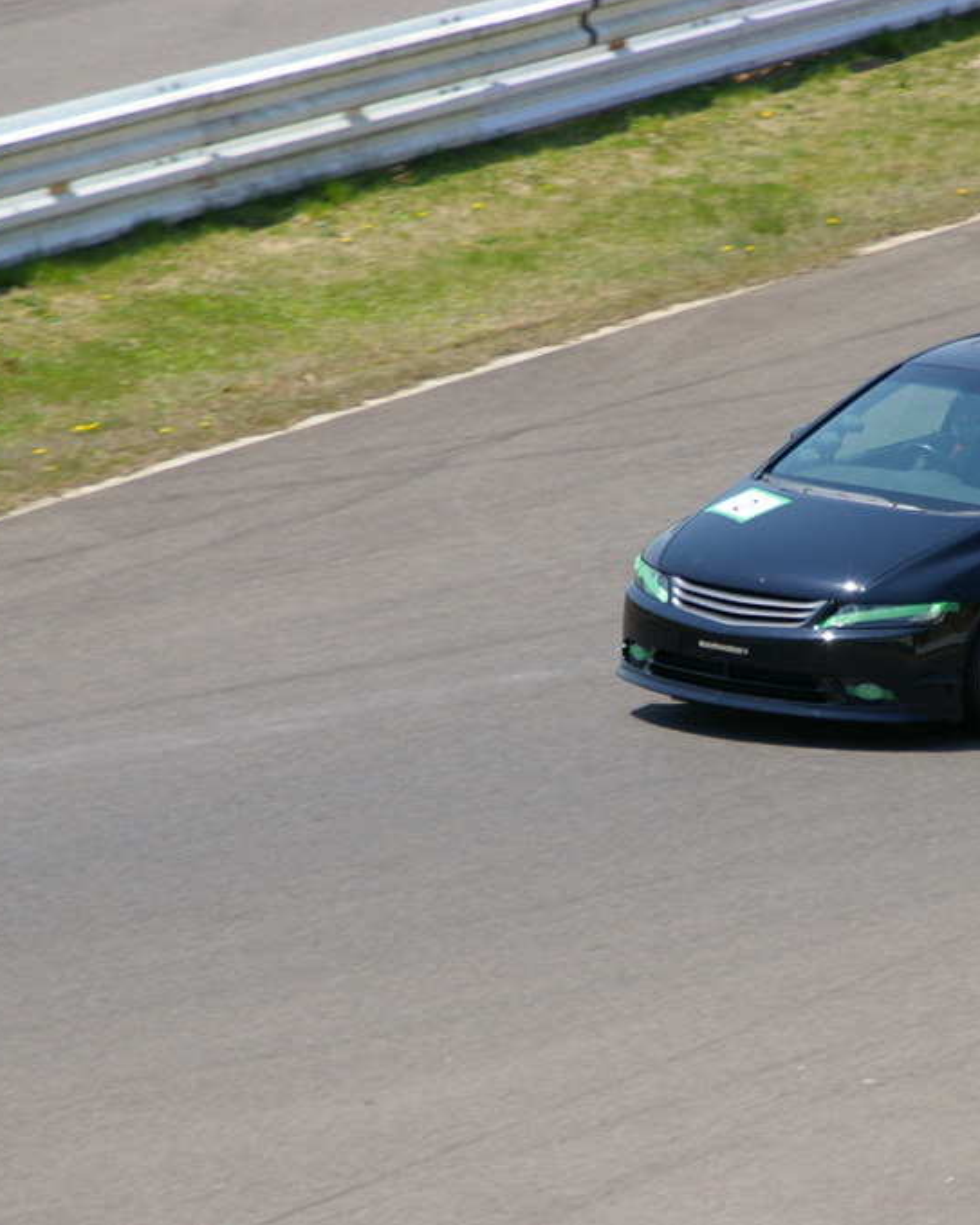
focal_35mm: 361
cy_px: 612
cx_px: 610
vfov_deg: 5.4
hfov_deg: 4.3
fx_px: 13091
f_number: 9.5
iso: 200
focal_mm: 170
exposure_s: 1/350
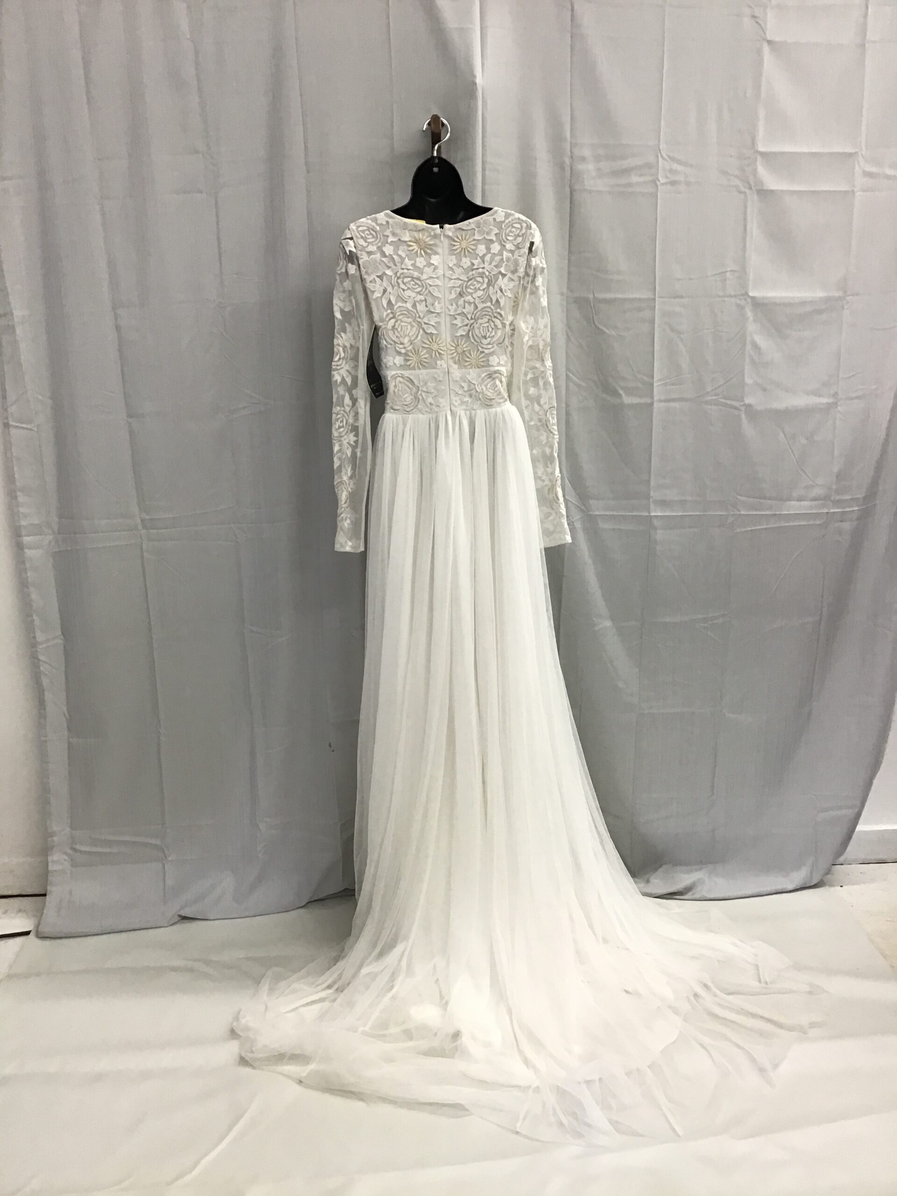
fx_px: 1071
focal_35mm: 31
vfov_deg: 58.4
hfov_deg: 45.4
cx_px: 448
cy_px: 598
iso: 64
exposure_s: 1/30
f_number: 2.4
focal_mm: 3.3
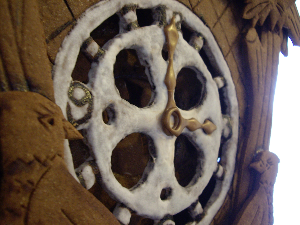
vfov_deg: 37.7
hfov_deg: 49.0
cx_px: 150
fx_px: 329
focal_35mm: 38
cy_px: 112
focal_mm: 7.9
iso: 200
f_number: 2.8
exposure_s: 1/8
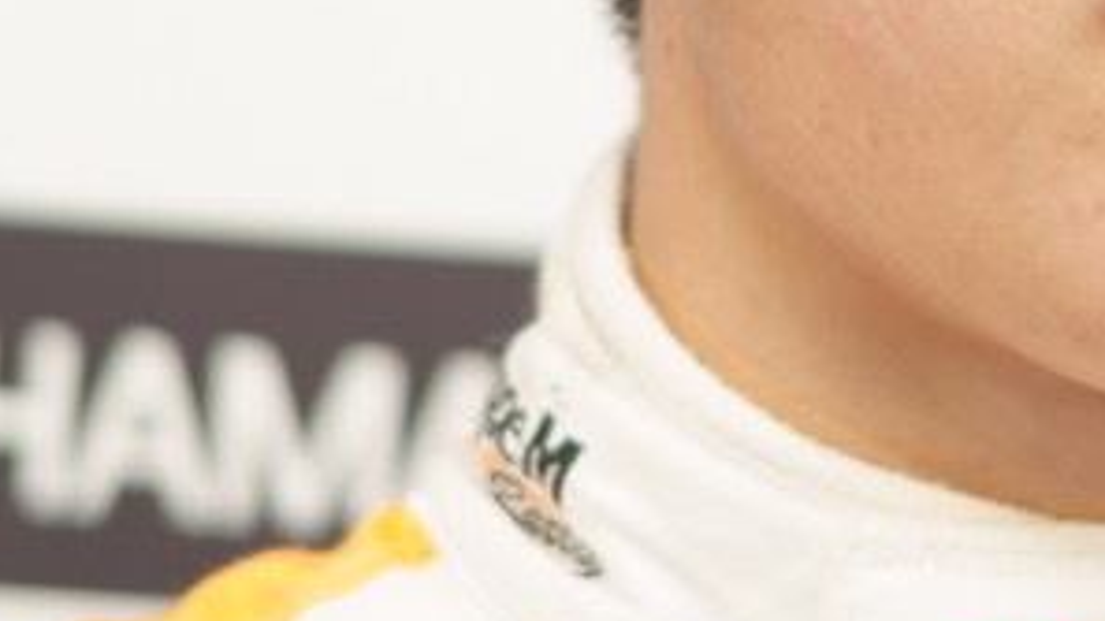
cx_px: 1325
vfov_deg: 1.8
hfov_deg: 3.1
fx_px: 20069
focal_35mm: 685
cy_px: -223
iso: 400
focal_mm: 180
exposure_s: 1/80
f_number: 2.8
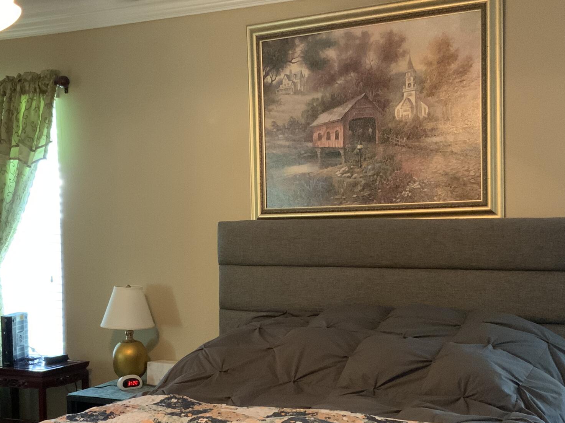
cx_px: 275
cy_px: 296
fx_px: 963
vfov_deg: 24.6
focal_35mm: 59
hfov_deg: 32.7
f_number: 1.8
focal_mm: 3
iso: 250
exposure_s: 1/30
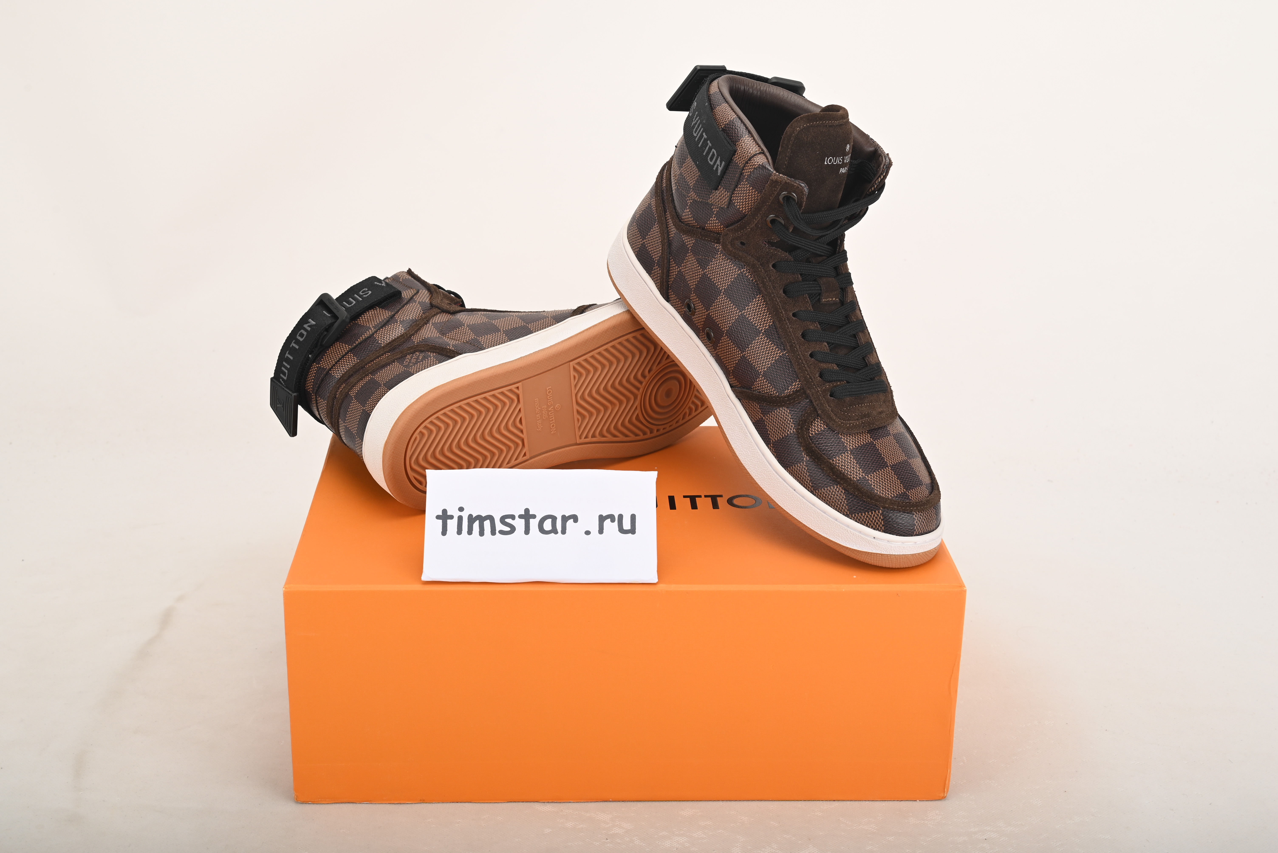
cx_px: 639
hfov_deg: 41.9
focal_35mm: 47
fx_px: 1669
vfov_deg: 28.7
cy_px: 426
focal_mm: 47
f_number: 11
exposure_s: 1/200
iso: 100
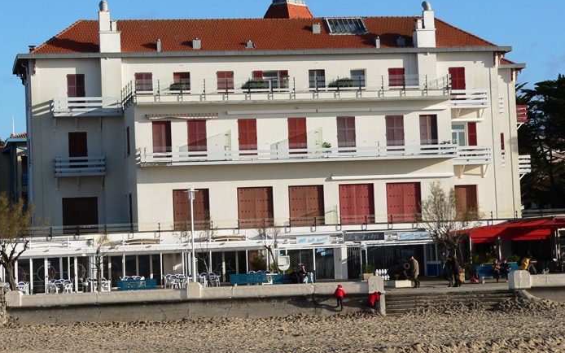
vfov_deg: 12.0
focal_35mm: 109
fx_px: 1679
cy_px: 157
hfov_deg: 19.1
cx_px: 282
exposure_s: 1/500
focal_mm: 17
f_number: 5.2
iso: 80
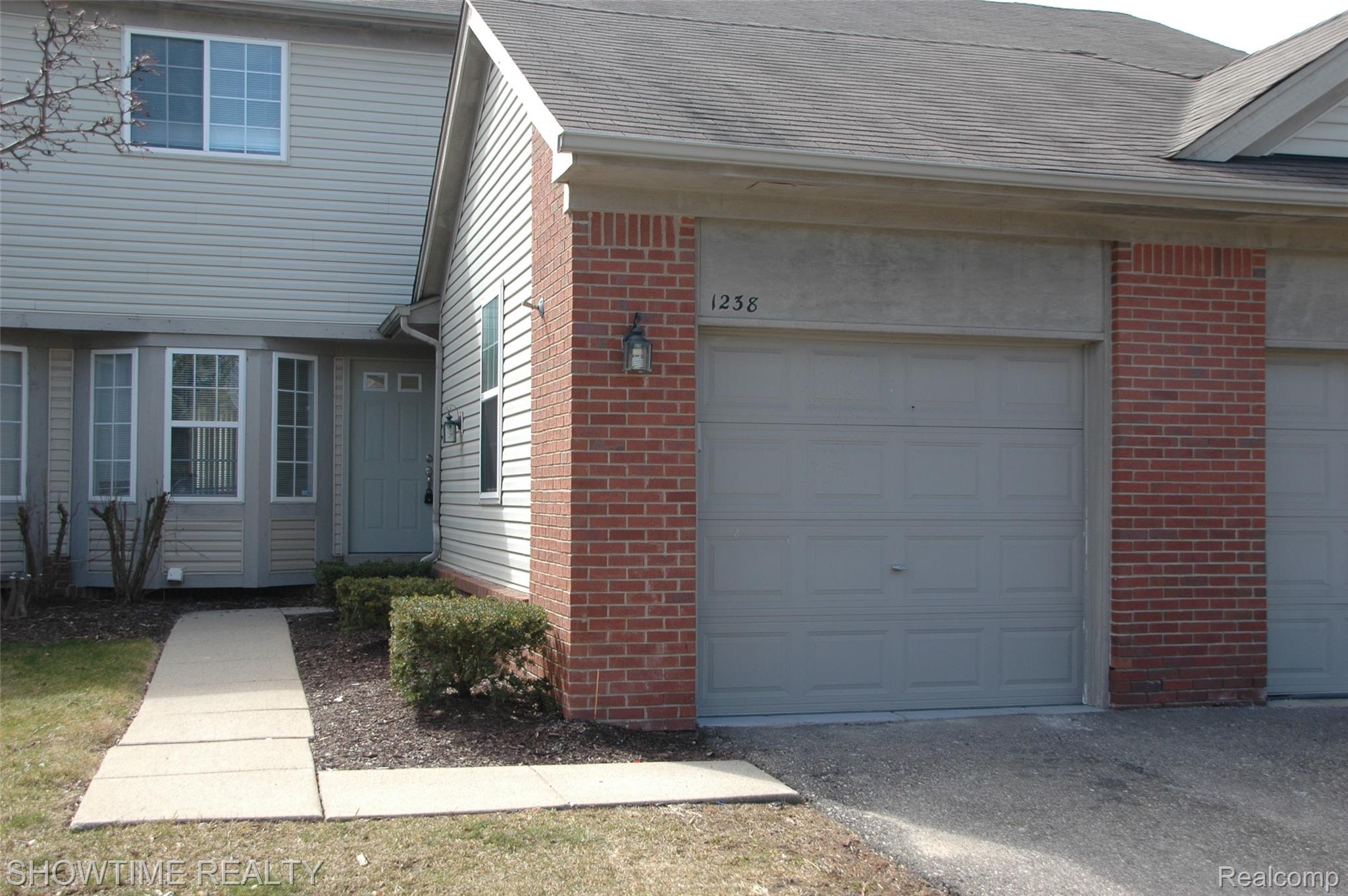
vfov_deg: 30.8
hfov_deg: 45.0
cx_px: 674
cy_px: 448
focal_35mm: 44
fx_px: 1627
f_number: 8
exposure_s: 1/250
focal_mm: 29
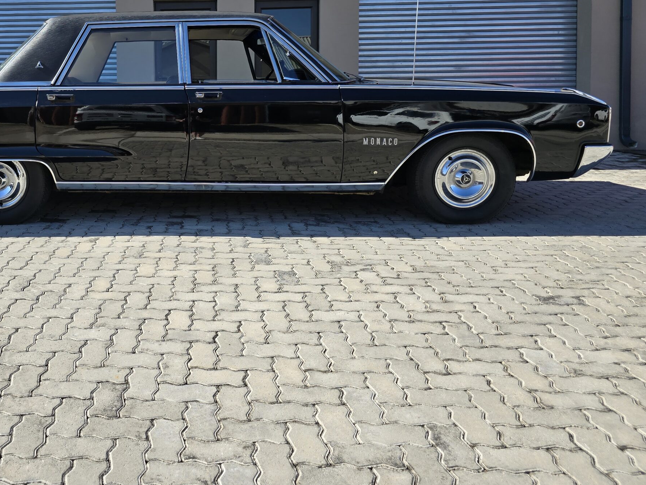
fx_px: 616
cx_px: 193
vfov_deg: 42.2
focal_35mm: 33
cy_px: 151
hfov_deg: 53.7
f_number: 1.7
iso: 12
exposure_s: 1/474
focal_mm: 6.3
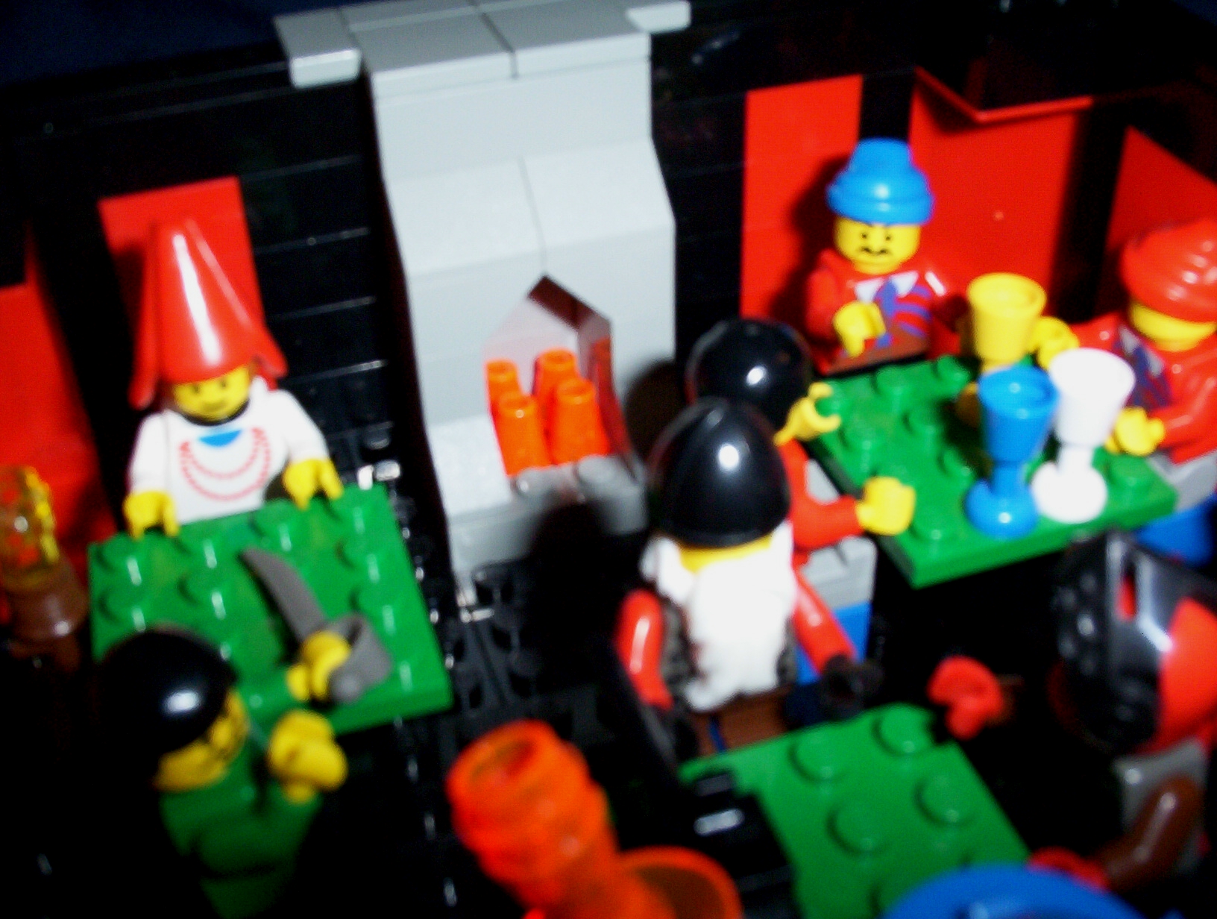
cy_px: 460
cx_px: 608
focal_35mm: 39
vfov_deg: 37.0
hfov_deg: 47.8
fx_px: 1374
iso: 140
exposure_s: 1/30
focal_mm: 6
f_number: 4.5
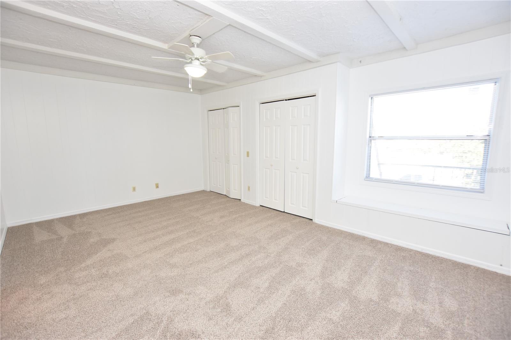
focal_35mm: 15
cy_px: 170
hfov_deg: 100.4
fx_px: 213
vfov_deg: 77.3
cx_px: 256
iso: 400
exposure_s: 1/60
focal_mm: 10
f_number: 4
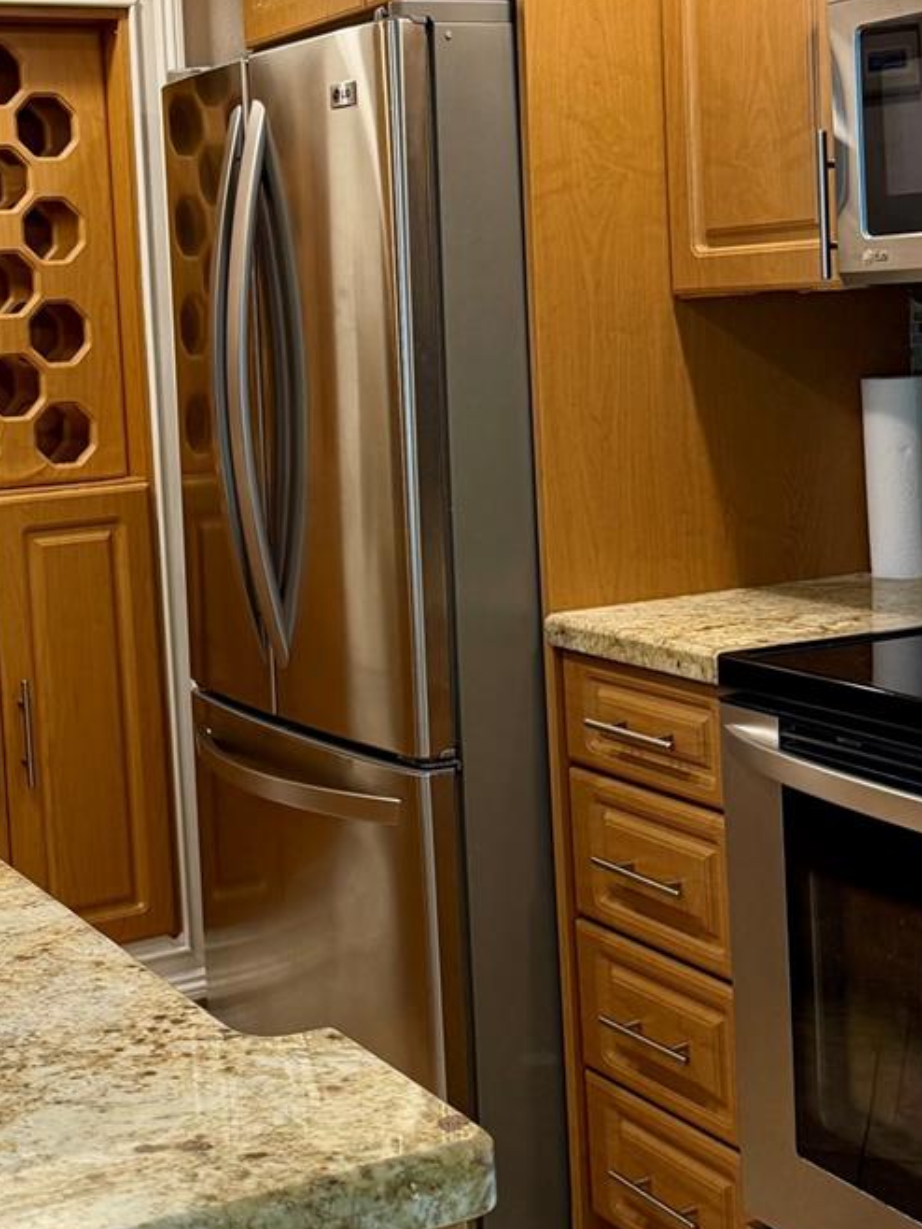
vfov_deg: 34.1
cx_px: 258
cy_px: 439
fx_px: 1987
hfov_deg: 25.9
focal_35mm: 56
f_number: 1.78
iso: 200
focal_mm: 6.76
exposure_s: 1/120
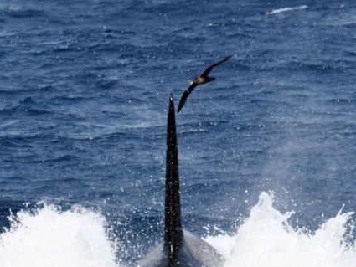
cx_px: 172
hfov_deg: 2.9
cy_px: 214
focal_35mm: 687
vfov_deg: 2.2
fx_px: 7067
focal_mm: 380
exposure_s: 1/8000
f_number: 6
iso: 640
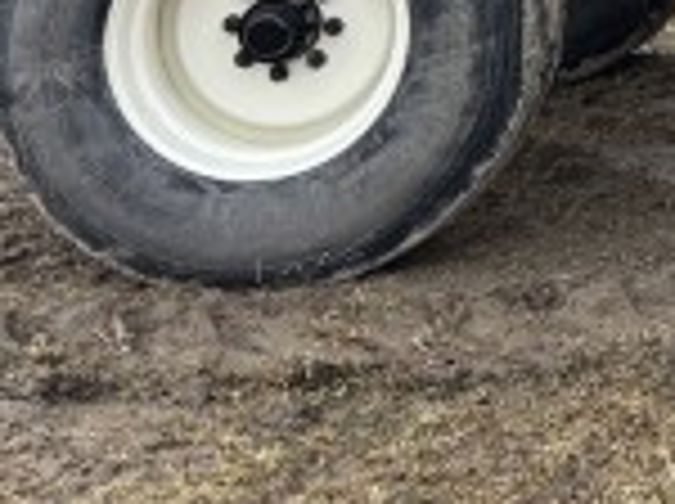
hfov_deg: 11.9
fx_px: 2706
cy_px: -616
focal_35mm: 139
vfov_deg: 9.7
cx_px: 1557
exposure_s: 1/693
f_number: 1.6
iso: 50
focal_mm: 5.96
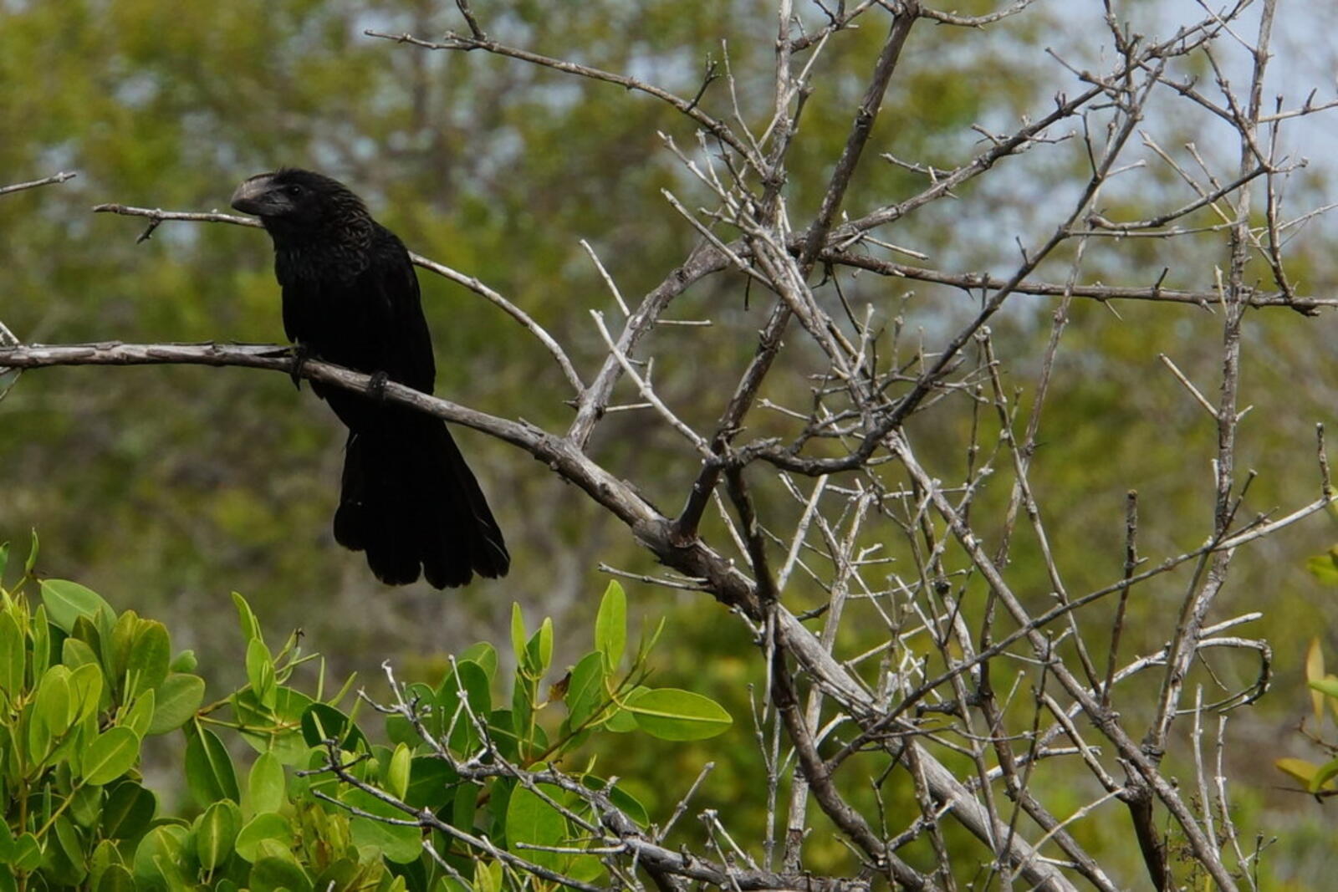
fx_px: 8883
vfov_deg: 5.8
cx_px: 669
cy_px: 446
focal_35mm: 239
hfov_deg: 8.6
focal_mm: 159.6
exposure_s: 1/640
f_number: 10
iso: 400
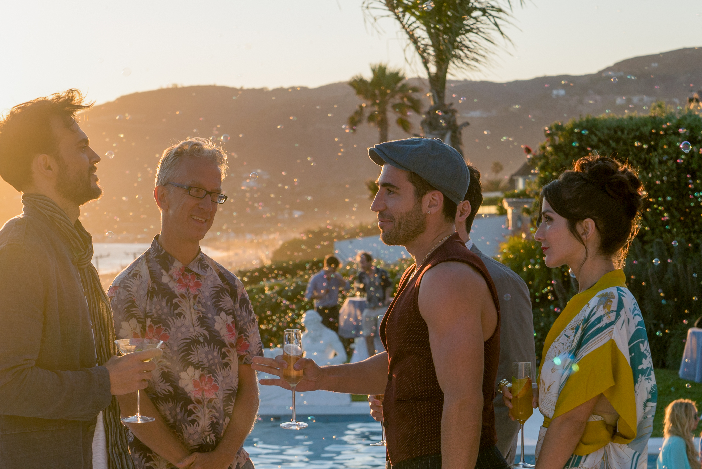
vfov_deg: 12.8
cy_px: 339
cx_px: 255
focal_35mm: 107
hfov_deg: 19.0
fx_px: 2088
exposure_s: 1/250
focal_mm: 70
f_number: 7.1
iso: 160
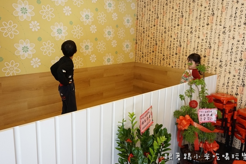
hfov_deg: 63.5
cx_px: 113
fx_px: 198
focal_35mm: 29
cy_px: 66
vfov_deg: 44.8
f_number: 4
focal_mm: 16
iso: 1250
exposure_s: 1/160
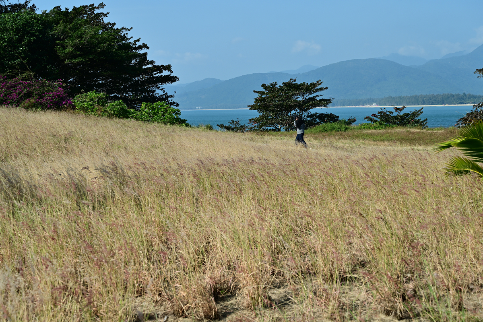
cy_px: 161
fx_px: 778
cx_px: 242
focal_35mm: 58
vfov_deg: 23.4
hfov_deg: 34.5
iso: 100
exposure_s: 1/320
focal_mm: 58
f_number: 8
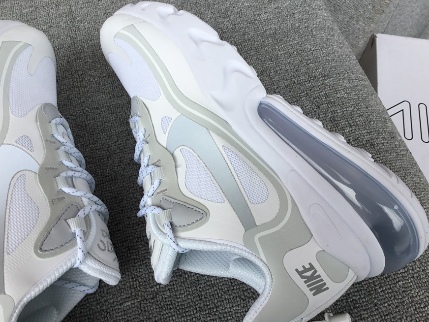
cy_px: 163
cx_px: 219
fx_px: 397
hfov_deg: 56.8
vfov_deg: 44.2
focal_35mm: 32
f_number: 2.4
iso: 25
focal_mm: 3.3
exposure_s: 1/267
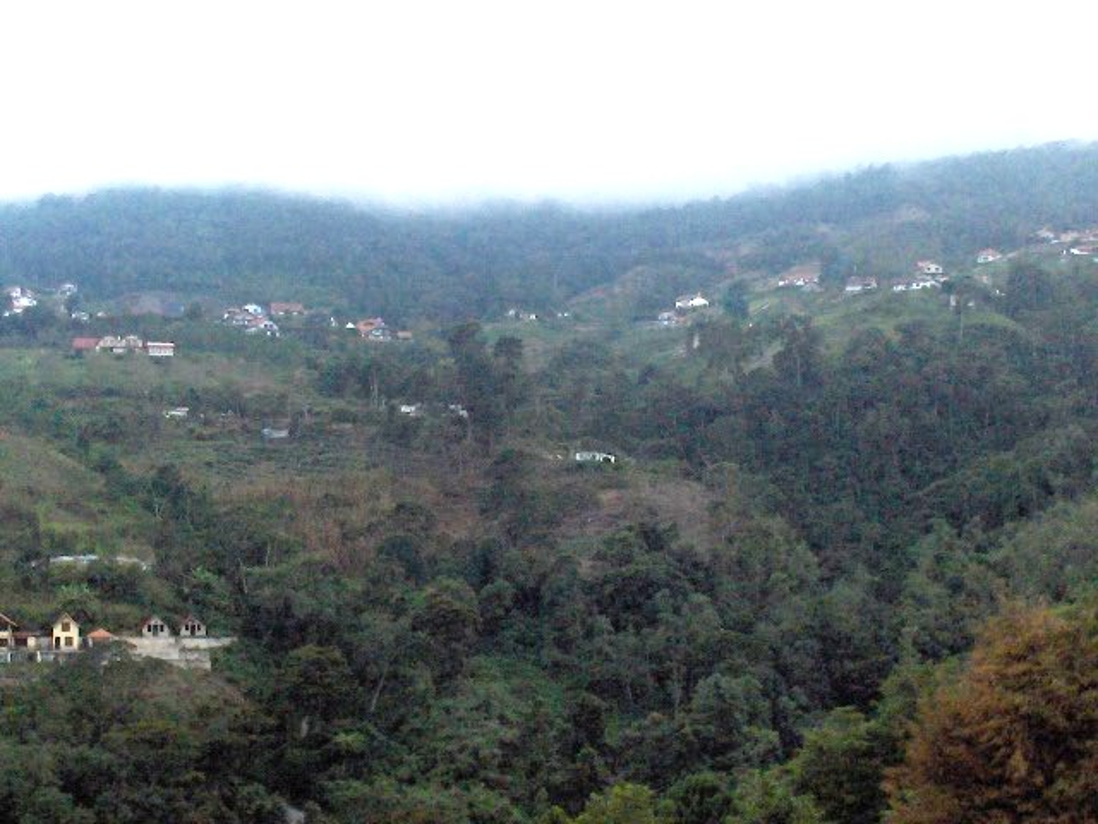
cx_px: 549
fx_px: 1174
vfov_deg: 38.7
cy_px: 412
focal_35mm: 37
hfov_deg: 50.1
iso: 100
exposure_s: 1/382
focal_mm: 6.11
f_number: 2.8
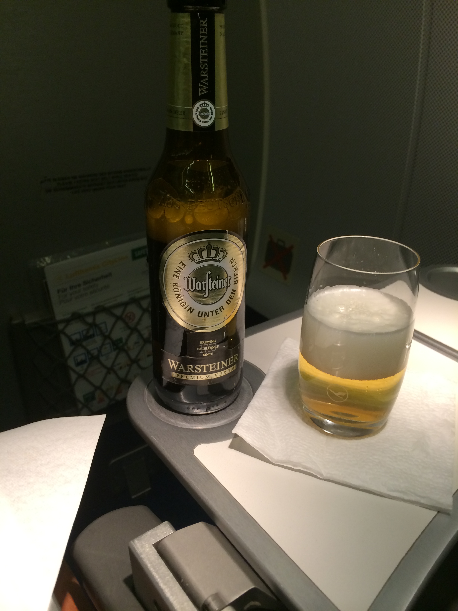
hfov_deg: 46.8
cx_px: 229
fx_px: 529
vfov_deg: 60.0
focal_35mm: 30
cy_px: 306
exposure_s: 1/30
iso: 100
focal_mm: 4.12
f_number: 2.2
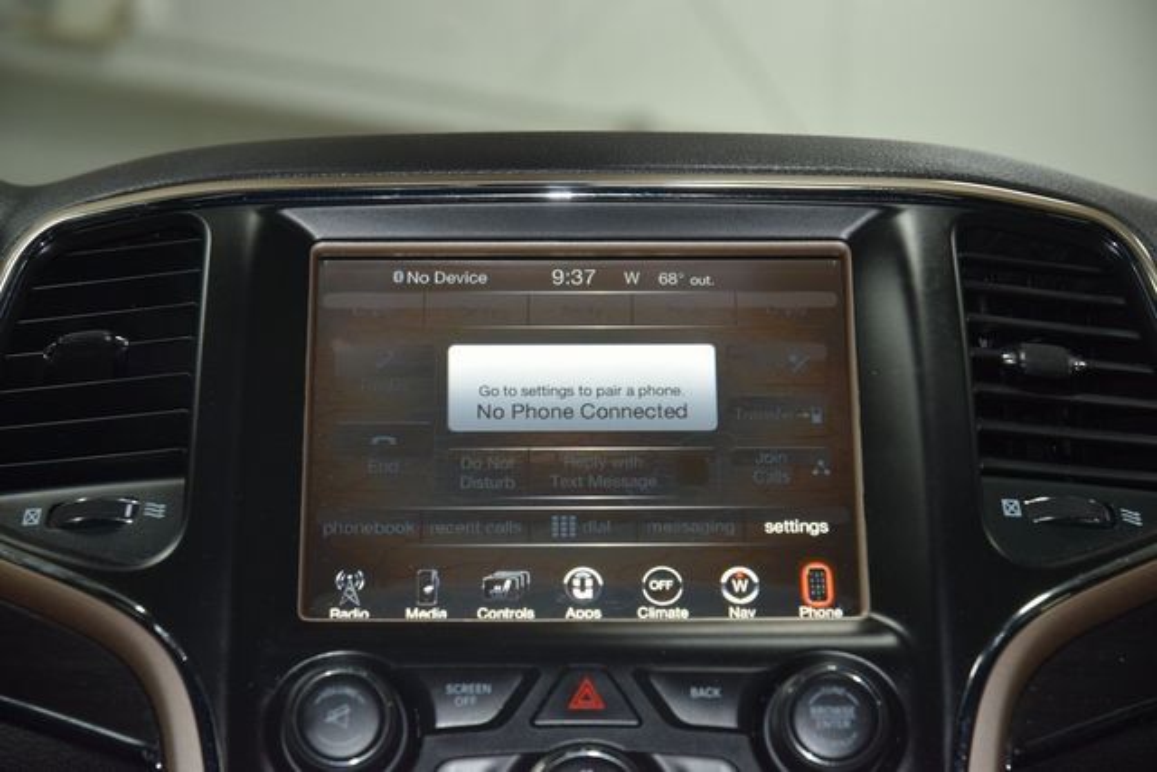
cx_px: 578
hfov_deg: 19.5
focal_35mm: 105
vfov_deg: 13.0
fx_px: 3375
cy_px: 386
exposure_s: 1/60
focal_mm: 70
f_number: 4.5
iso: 900
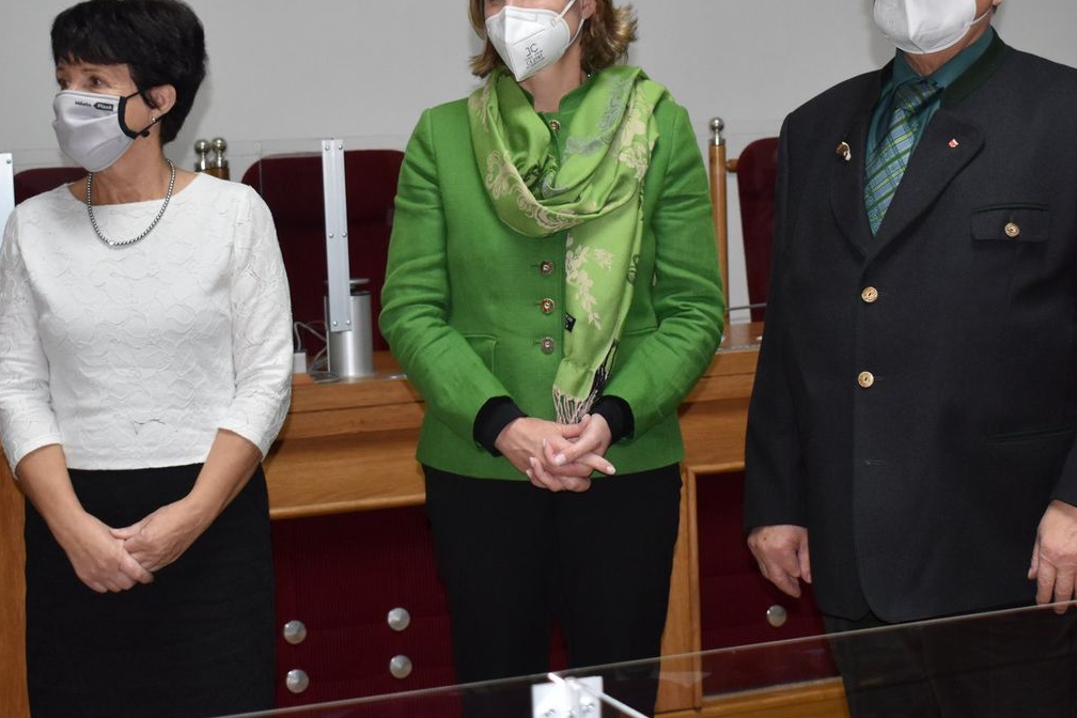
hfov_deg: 27.4
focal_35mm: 74
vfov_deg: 18.4
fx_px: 2207
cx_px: 561
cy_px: 223
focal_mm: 31
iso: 800
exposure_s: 1/80
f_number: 4.5
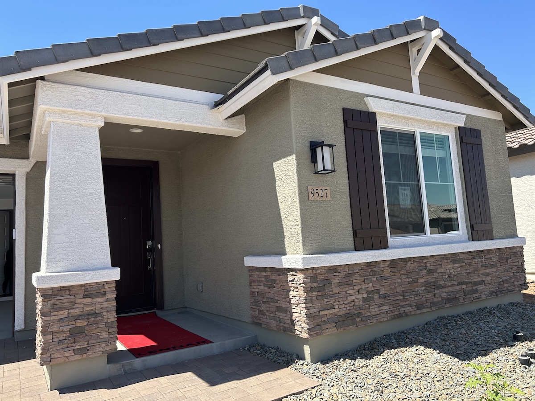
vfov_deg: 53.1
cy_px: 200
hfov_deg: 67.3
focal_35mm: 26
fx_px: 402
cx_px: 268
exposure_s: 1/1808
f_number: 1.5
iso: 50
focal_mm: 5.7
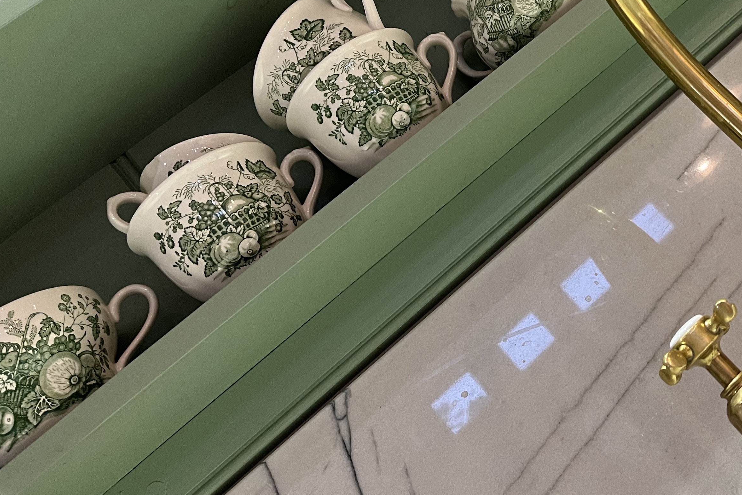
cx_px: 642
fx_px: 969
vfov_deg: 27.9
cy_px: 80
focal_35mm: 47
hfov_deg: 39.4
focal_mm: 5.1
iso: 250
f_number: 1.6
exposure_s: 1/50
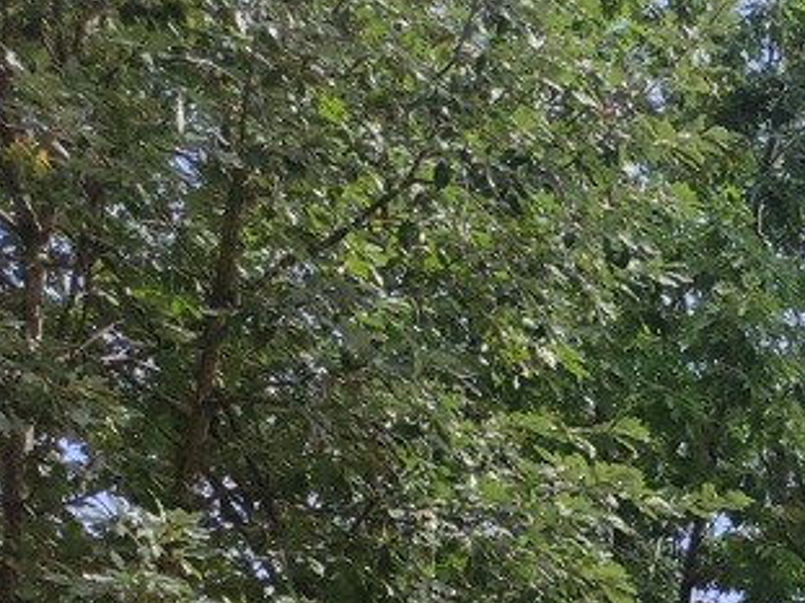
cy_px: 1049
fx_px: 2394
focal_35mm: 103
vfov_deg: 13.1
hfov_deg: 15.9
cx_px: 1499
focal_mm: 5.43
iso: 100
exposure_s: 1/2740
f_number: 1.89
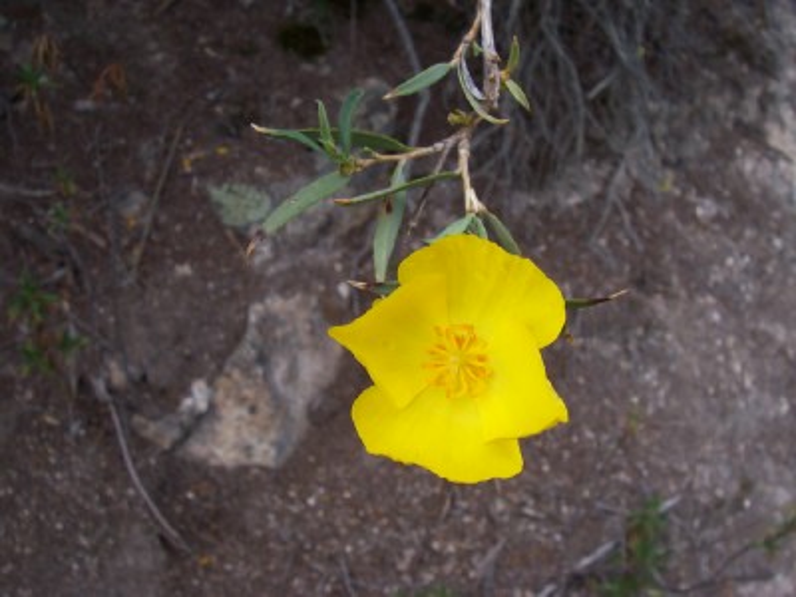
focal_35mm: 37
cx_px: 398
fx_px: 851
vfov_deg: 38.7
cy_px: 298
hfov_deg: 50.1
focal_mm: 5.6
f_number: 5.6
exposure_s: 1/250
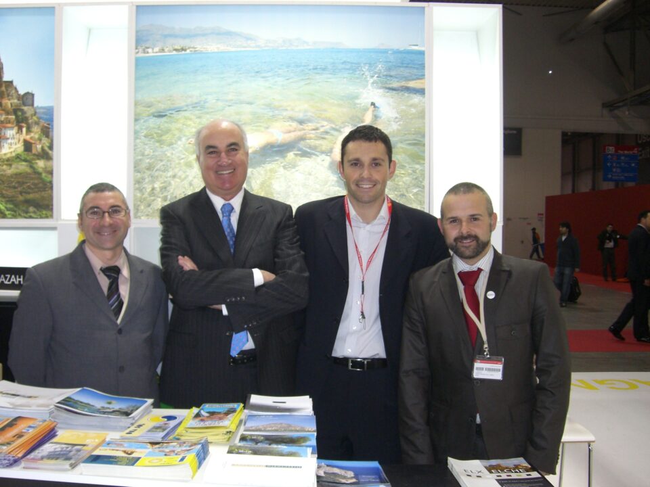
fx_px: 714
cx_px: 325
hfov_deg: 49.0
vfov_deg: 37.7
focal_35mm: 38
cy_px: 244
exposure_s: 1/60
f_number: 2.7
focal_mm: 6.2
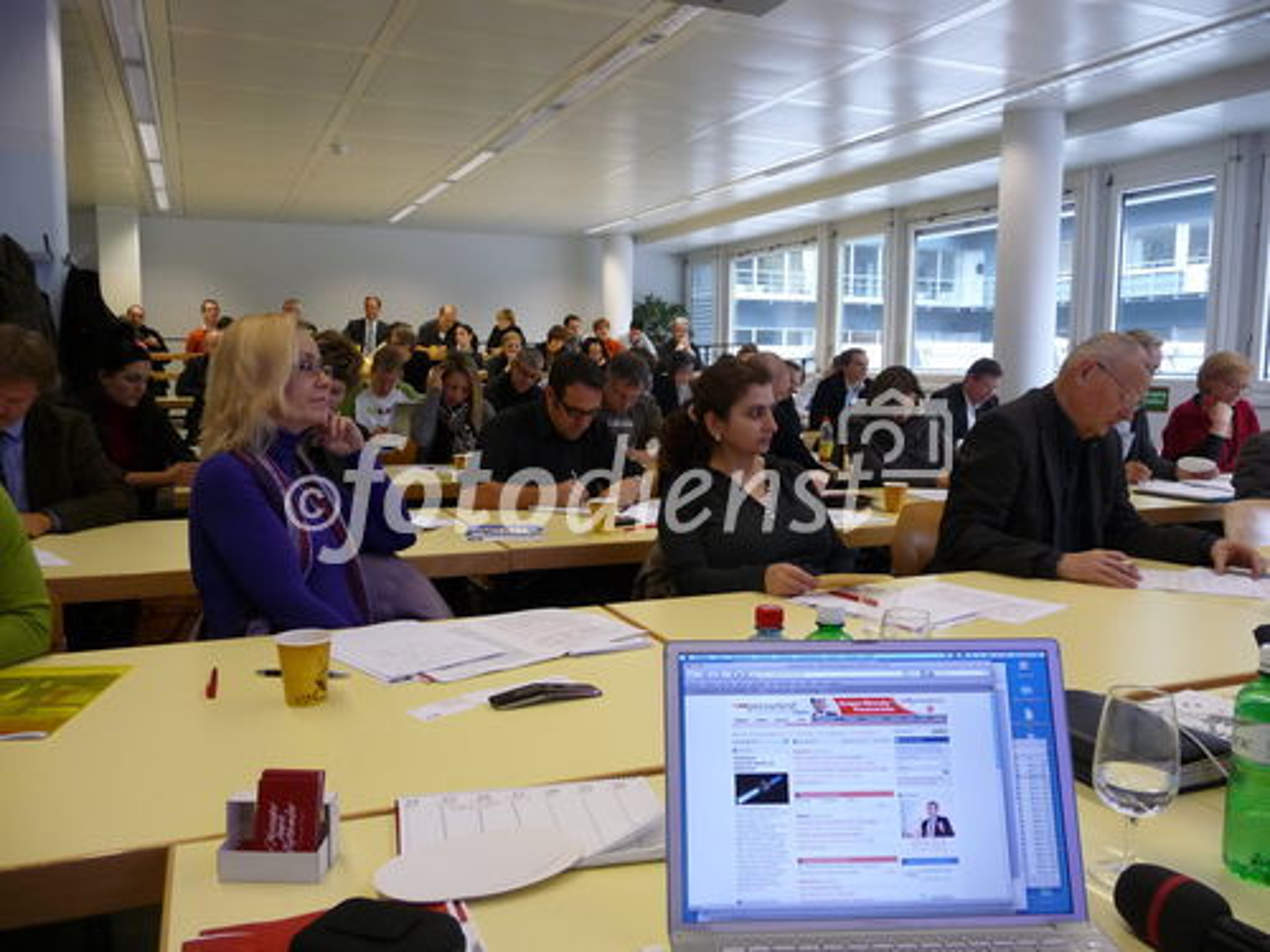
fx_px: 1027
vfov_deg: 49.7
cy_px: 476
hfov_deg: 63.4
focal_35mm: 28
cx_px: 635
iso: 250
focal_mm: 4.7
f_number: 3.3
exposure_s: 1/30
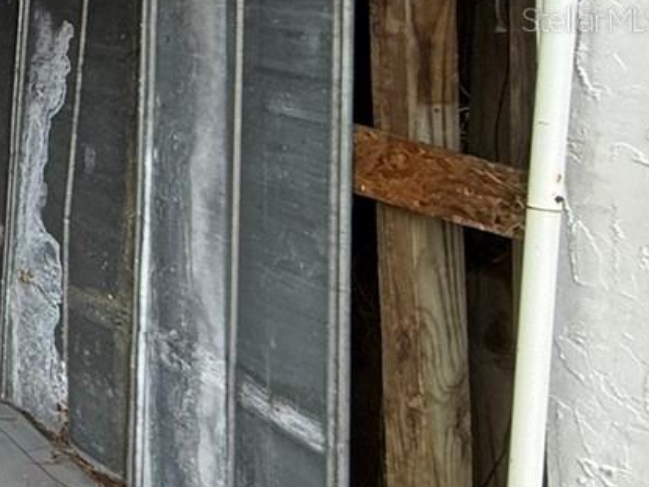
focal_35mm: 54
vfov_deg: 25.9
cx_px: -582
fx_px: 1012
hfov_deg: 20.7
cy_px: 19
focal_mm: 2.22
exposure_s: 1/99
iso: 80
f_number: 2.2
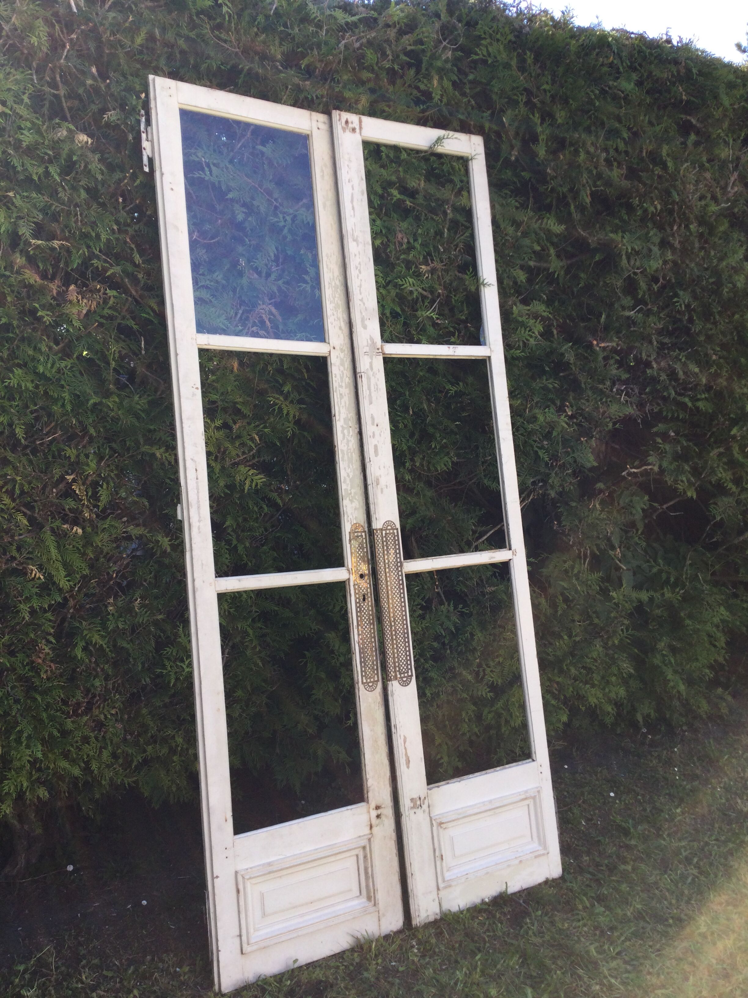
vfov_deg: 58.4
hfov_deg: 45.4
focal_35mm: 31
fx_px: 893
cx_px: 374
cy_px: 499
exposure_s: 1/210
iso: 25
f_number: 2.4
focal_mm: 3.3
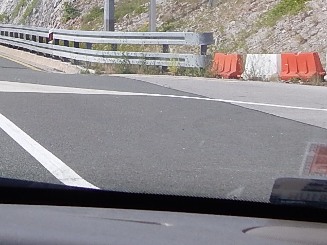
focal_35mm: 136
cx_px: 44
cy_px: -61
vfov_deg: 10.7
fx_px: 1284
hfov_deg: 14.4
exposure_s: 1/1000
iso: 125
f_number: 3.4
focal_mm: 6.8
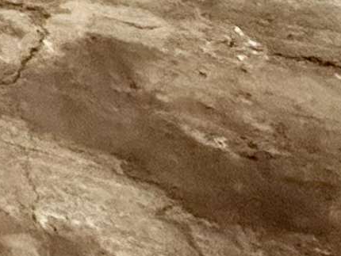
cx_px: -232
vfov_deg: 11.9
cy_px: -368
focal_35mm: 100
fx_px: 986
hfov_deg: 16.9
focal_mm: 2.22
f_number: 2.2
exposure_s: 1/60
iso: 800
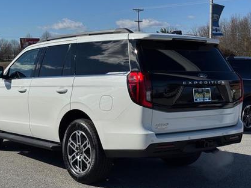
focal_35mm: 58
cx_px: 107
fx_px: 421
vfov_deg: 25.2
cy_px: 107
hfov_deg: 33.2
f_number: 1.78
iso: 64
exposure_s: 1/10526
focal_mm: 6.76
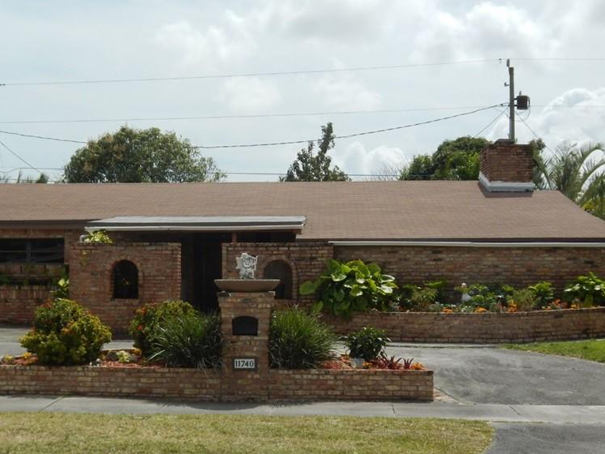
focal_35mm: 59
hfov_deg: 32.6
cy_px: 207
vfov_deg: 24.8
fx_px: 1032
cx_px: 246
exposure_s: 1/800
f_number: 7.5
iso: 200
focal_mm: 7.7
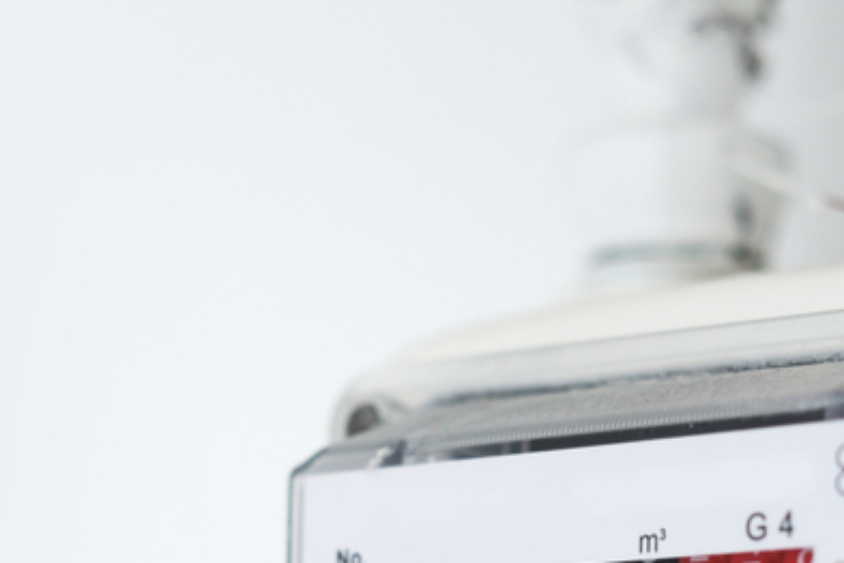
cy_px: 613
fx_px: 2977
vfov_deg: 10.7
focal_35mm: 127
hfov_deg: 16.1
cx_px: 572
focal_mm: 50
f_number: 2.8
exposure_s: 1/80
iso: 200
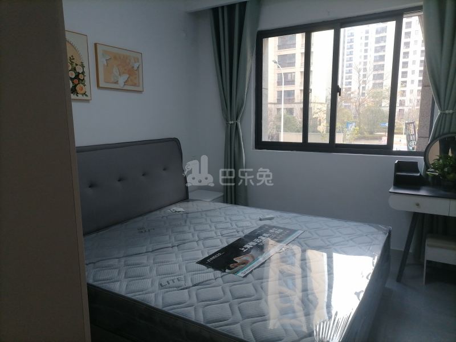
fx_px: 343
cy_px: 171
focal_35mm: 26
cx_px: 228
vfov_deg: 53.1
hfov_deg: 67.3
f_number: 1.8
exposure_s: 1/100
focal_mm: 5.4
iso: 160
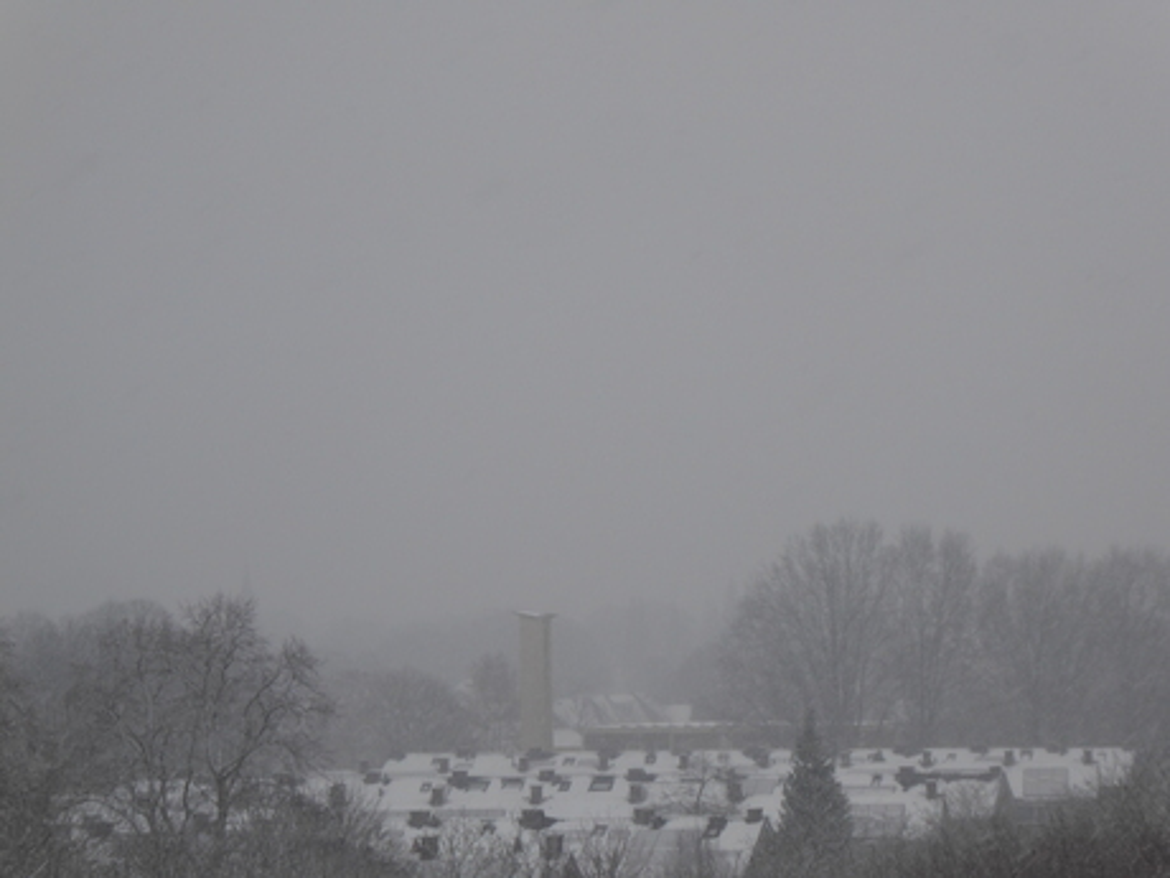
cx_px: 585
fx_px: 5678
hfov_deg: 11.8
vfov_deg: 8.8
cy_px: 439
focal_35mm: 168
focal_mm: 27.1
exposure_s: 1/125
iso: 80
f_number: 5.4
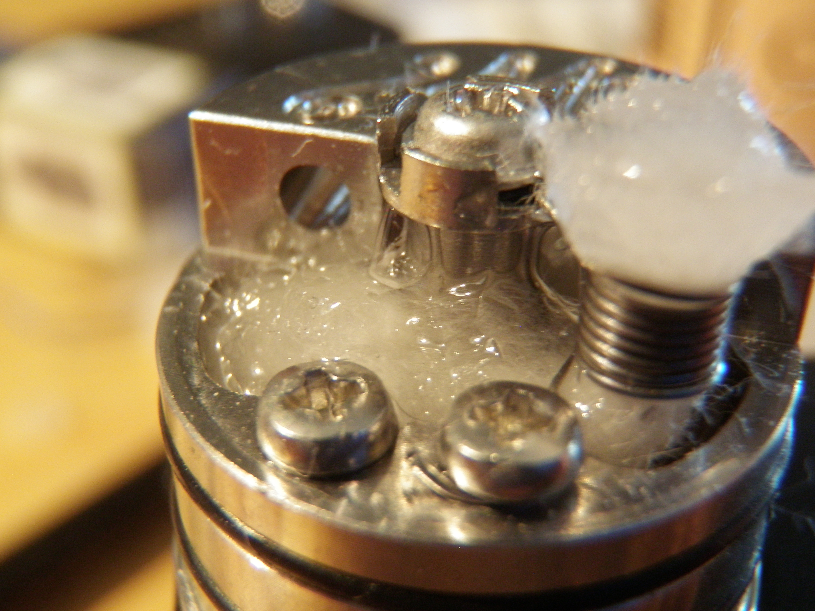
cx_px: 400
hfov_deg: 41.2
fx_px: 1083
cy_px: 340
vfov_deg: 31.5
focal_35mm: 46
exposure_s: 1/10
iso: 200
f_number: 4.1
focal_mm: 6.53
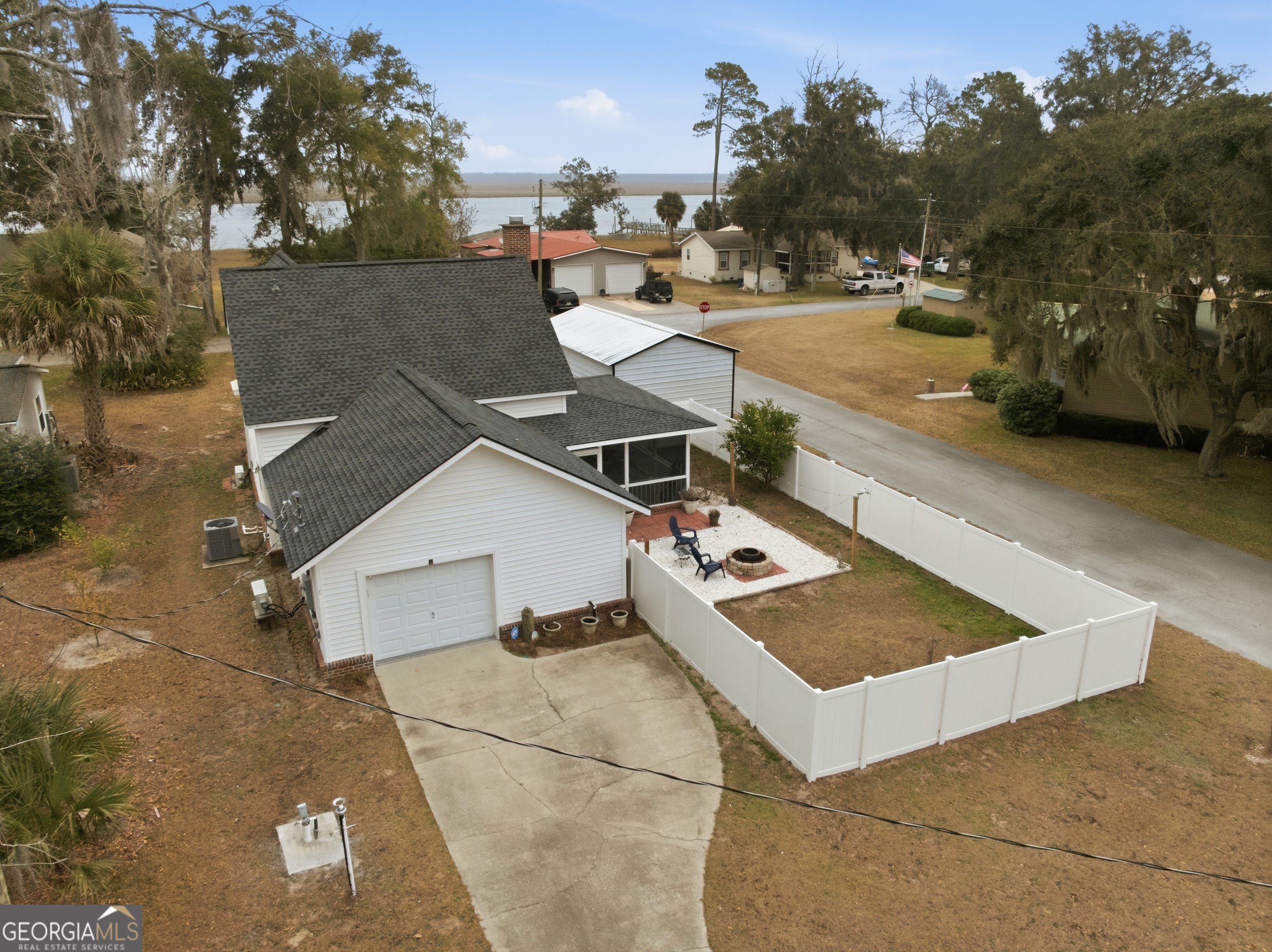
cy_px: 476
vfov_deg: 56.8
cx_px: 636
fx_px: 881
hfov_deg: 71.6
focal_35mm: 24
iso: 400
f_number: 11
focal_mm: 12.3
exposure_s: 1/40
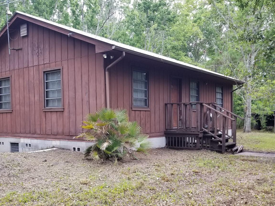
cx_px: 126
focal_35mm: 36
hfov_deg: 51.3
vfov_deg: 39.5
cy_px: 126
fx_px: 286
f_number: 1.7
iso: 50
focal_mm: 4.3
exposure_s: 1/321
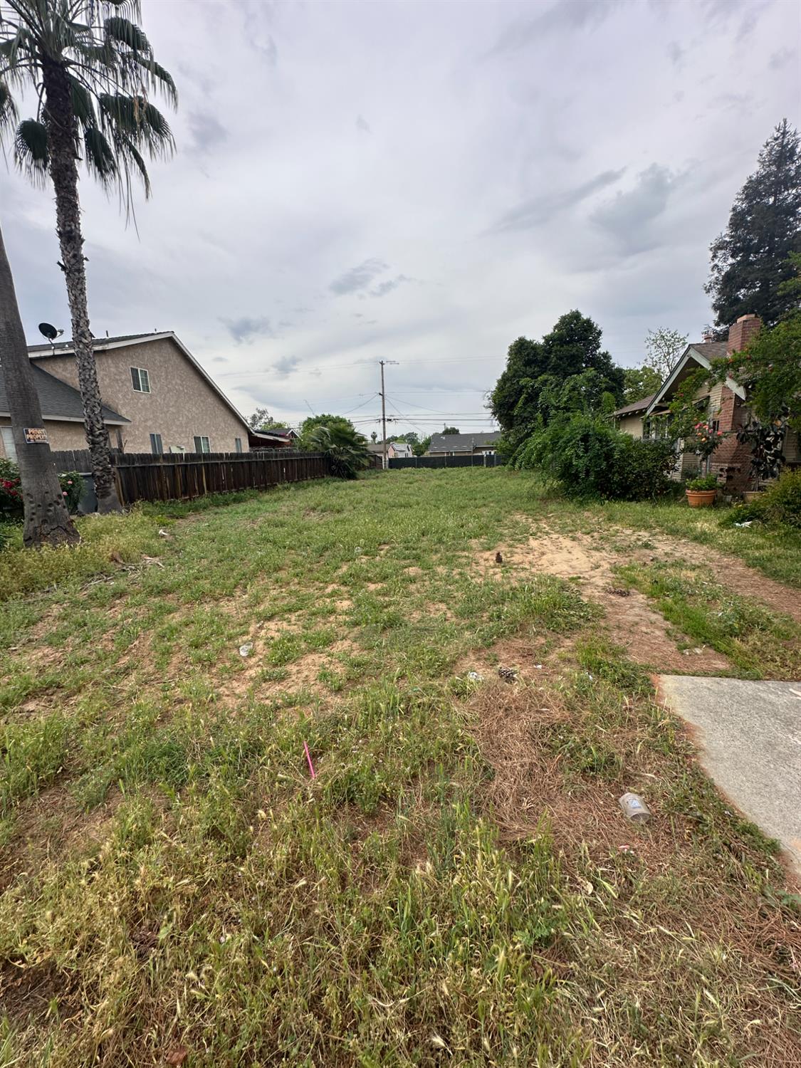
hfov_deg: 85.7
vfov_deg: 102.1
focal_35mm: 14
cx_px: 400
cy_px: 534
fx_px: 432
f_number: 2.2
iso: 40
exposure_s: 1/979
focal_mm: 2.22
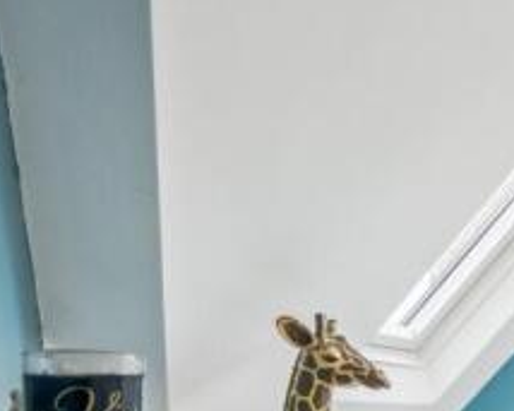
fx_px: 699
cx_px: 651
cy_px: 480
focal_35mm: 46
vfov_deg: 28.8
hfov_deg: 31.9
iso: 640
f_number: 11
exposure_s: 1/25
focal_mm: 16
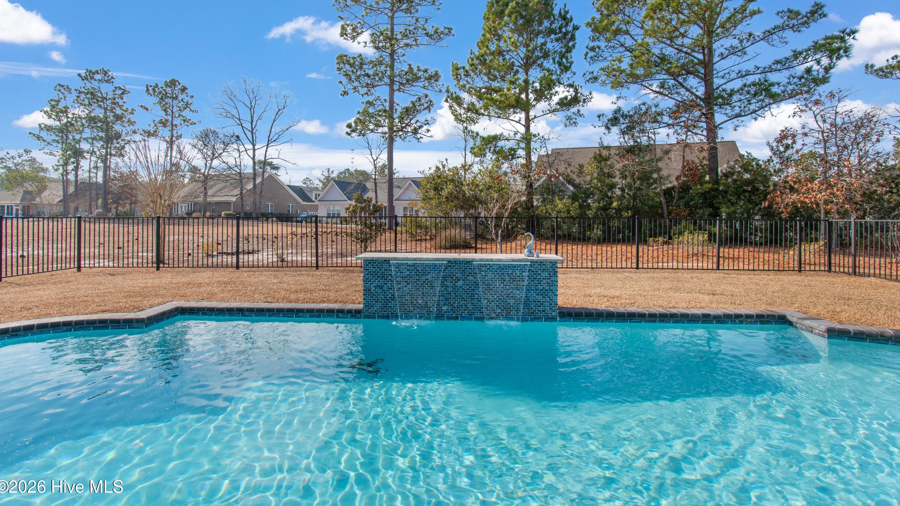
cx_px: 449
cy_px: 211
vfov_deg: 60.7
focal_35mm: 18
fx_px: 430
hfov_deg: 92.7
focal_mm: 11.5
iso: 100
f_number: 8
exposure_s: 1/250
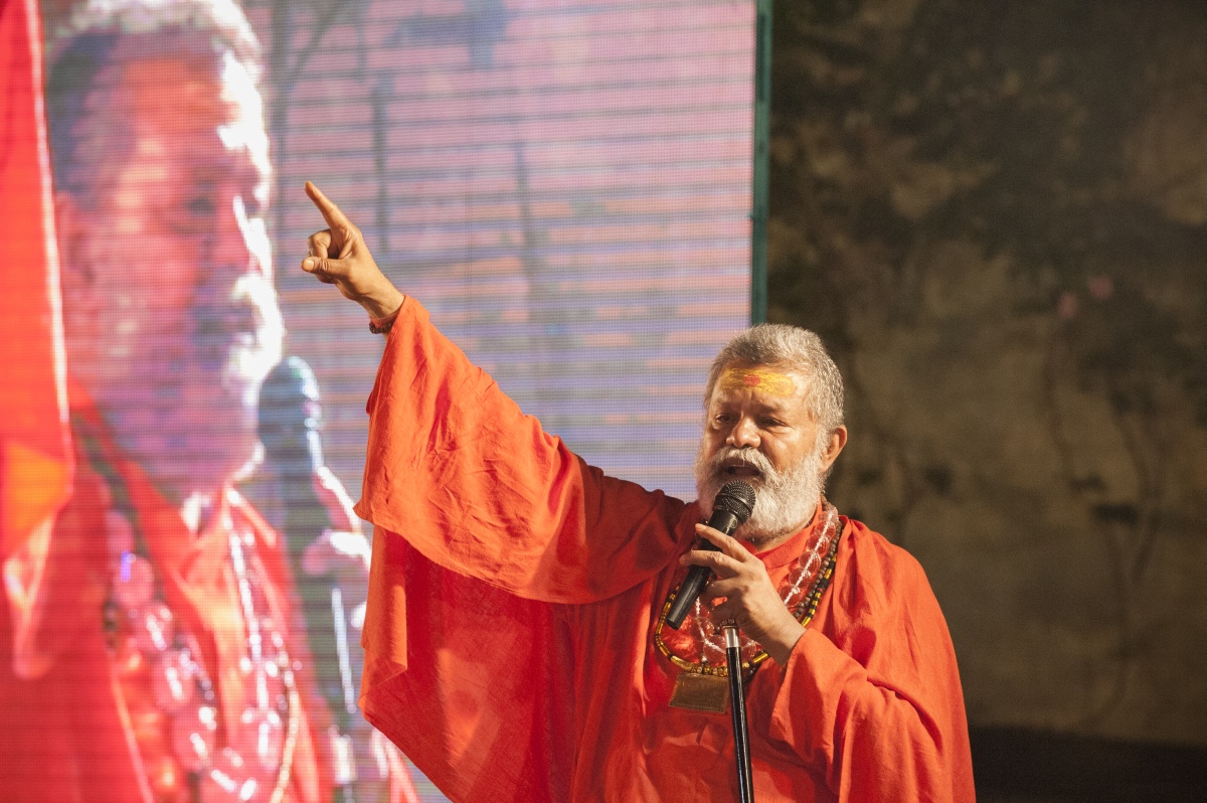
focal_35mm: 150
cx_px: 604
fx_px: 5025
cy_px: 402
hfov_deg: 13.7
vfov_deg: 9.1
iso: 6400
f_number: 5.6
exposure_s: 1/100
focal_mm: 150
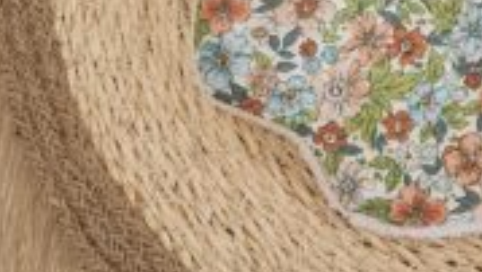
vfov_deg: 13.8
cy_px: -94
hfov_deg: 23.8
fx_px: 1074
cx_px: 520
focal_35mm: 84
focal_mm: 6.4
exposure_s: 1/180
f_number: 1.8
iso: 200
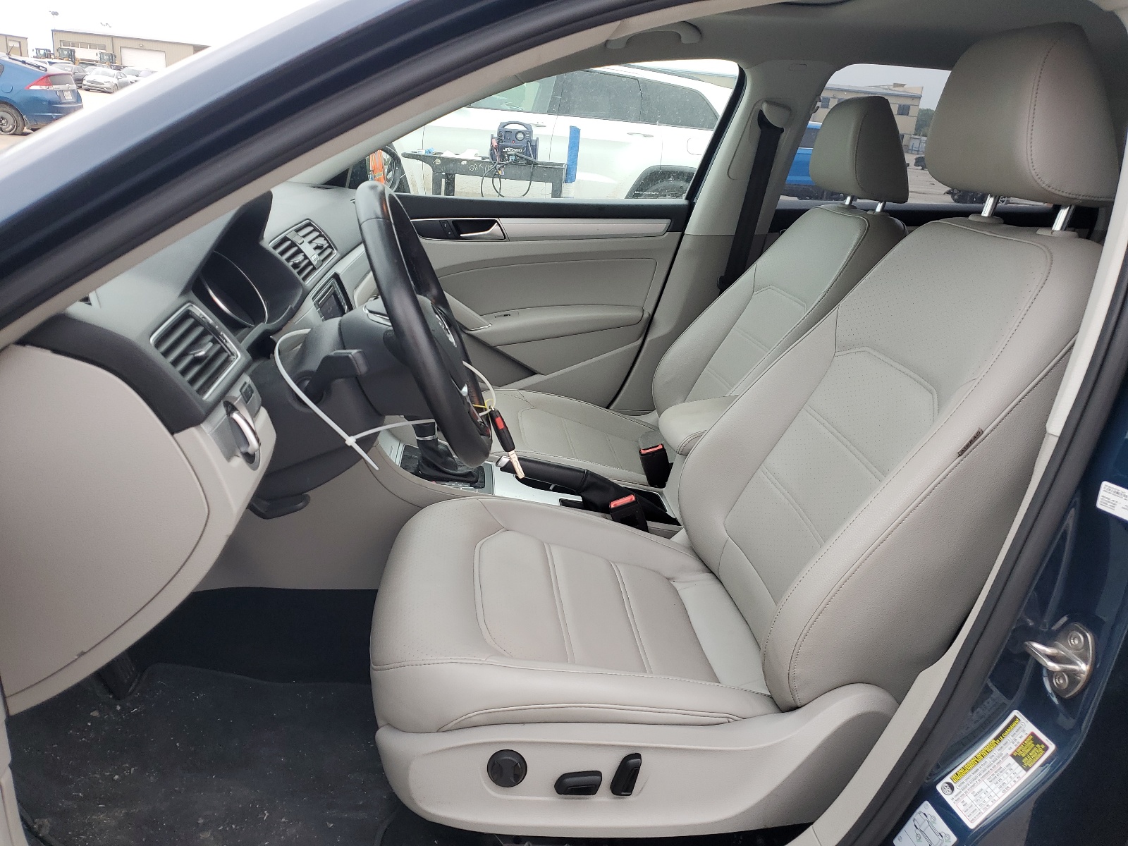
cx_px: 564
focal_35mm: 26
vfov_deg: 53.1
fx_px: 847
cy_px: 423
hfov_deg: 67.3
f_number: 1.5
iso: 52
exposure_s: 1/60.2
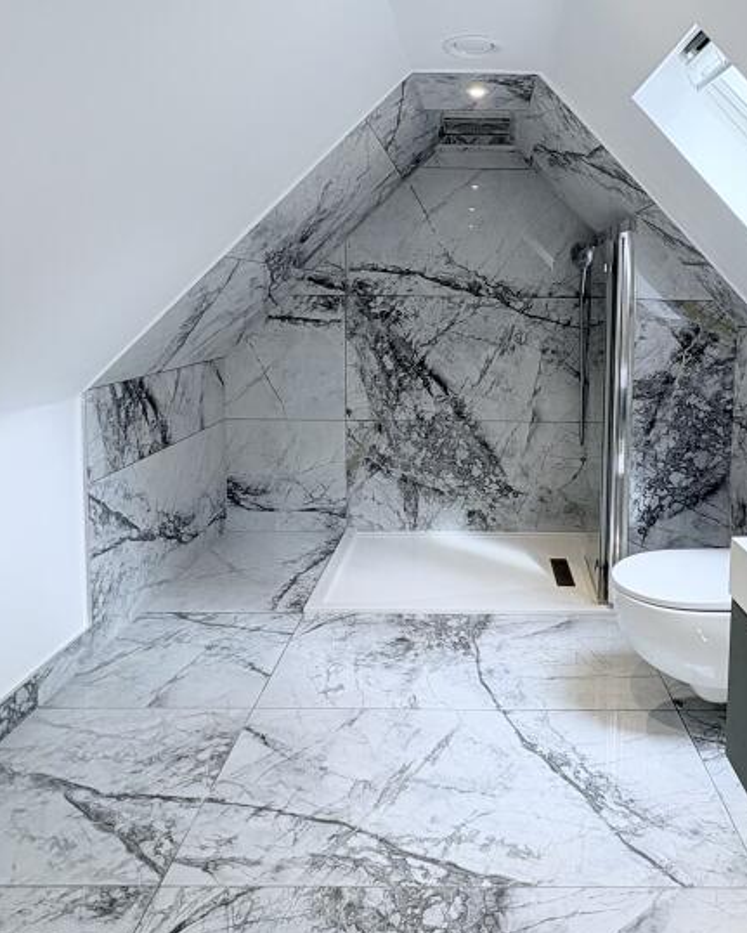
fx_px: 718
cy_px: 359
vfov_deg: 65.2
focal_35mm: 26
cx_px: 482
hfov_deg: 54.1
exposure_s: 1/108
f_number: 2.2
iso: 80
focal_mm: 2.22
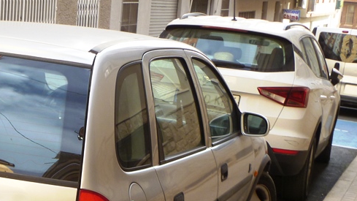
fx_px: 691
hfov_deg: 27.5
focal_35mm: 73
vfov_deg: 16.3
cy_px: 184
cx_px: 13
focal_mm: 5.7
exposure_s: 1/100
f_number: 3.5
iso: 80
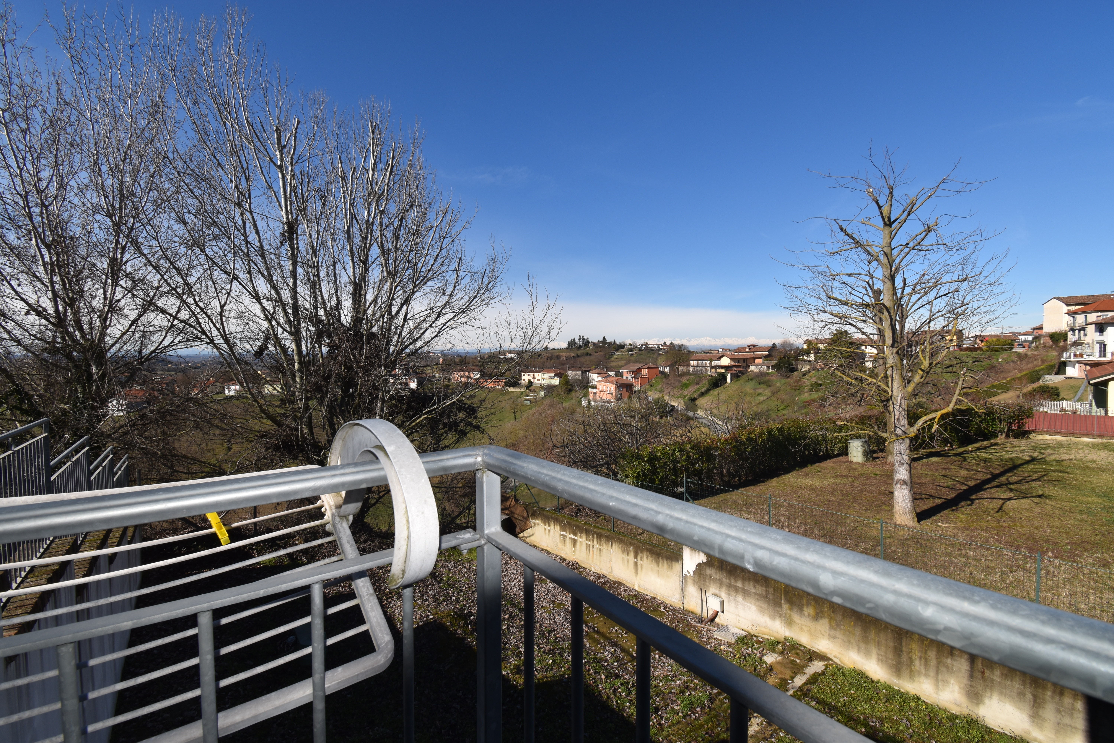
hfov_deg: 100.4
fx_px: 464
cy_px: 372
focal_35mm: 15
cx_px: 557
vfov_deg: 77.3
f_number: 10
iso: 100
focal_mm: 10
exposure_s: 1/200
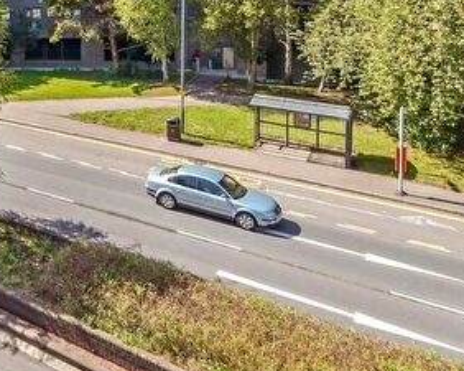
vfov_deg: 38.2
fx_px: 480
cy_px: 14
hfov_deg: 40.7
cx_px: -54
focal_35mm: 35
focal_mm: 10
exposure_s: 1/640
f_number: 9
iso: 400
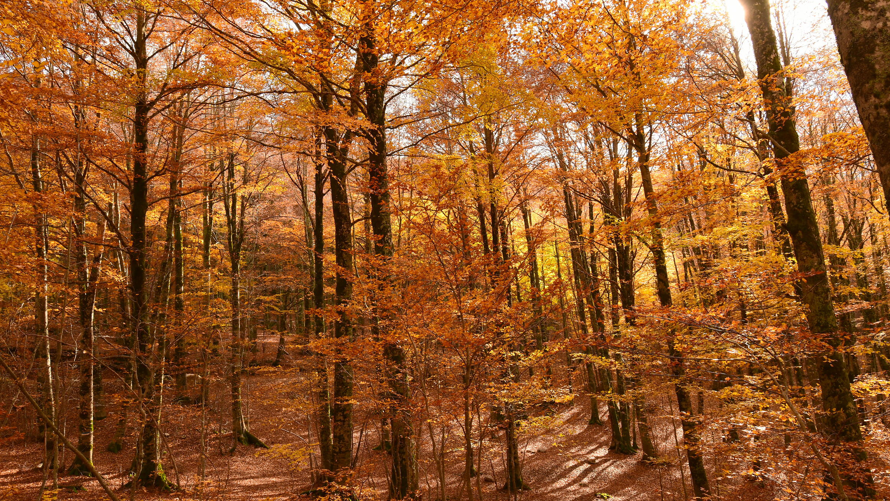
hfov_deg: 71.9
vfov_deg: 44.4
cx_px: 442
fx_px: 614
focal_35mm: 26
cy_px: 242
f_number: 8
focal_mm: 24
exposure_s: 1/40
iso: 100
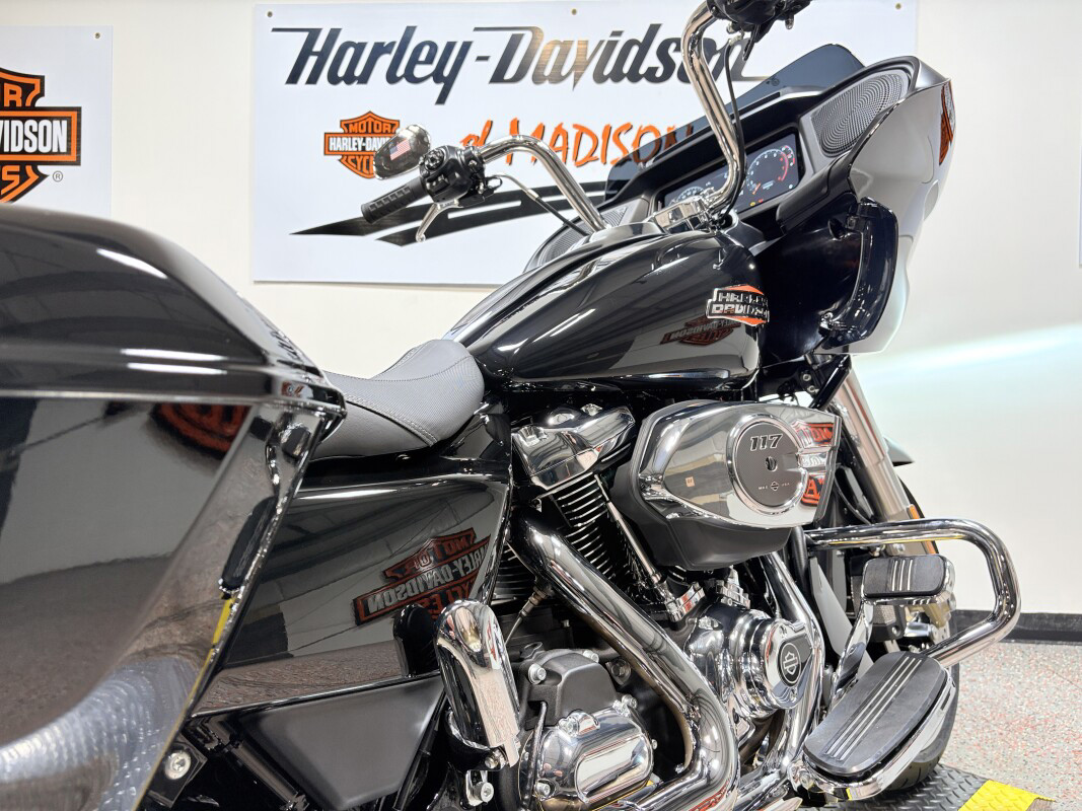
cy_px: 406
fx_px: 813
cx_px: 541
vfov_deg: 53.1
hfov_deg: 67.3
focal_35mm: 26
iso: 64
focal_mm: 5.96
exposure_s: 1/120
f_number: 1.6
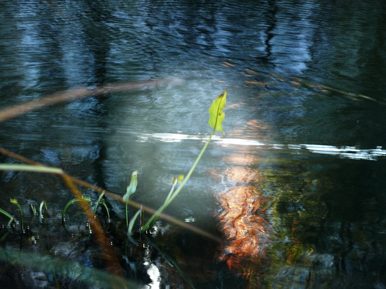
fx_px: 1238
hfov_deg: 17.7
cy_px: 144
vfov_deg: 13.3
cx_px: 193
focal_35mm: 111
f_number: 5.6
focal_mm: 20.9
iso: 100
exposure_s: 1/10
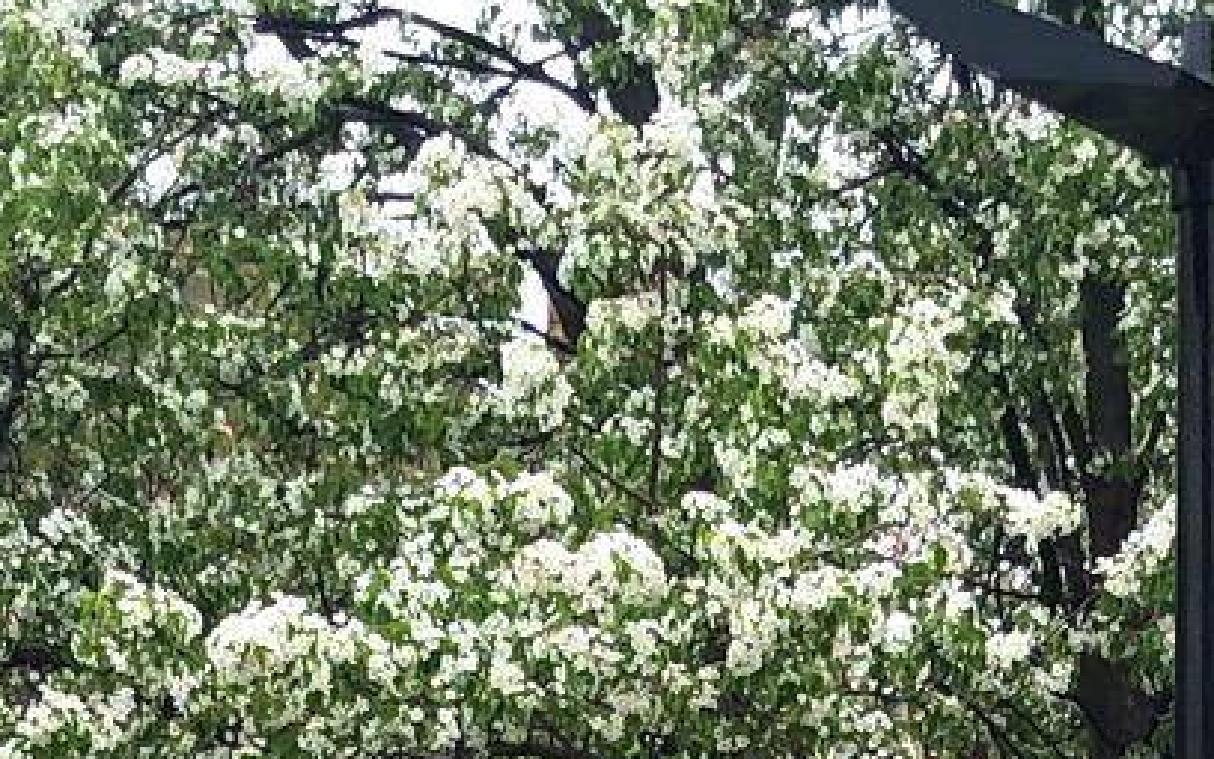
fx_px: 4930
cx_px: 604
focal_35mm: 149
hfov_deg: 14.0
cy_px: 2182
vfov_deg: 7.8
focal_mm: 4
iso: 20
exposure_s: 1/436
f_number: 1.8
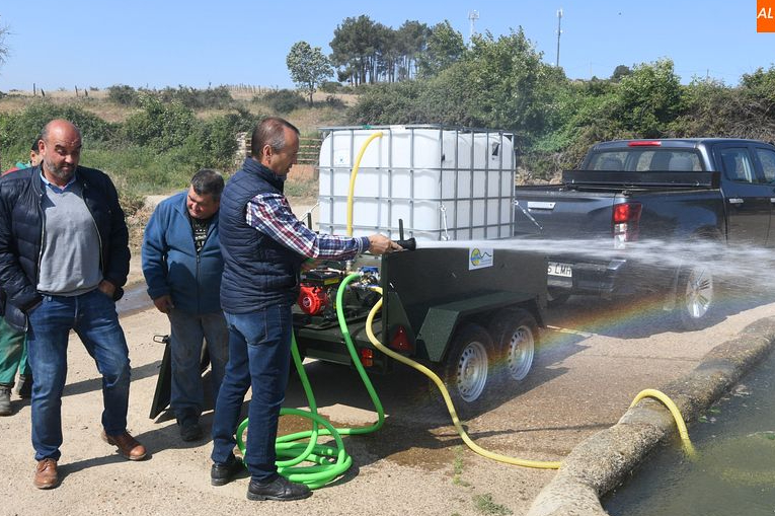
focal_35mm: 40
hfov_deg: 48.5
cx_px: 391
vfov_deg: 33.4
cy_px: 255
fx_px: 861
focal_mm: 24
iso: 160
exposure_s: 1/200
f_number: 10
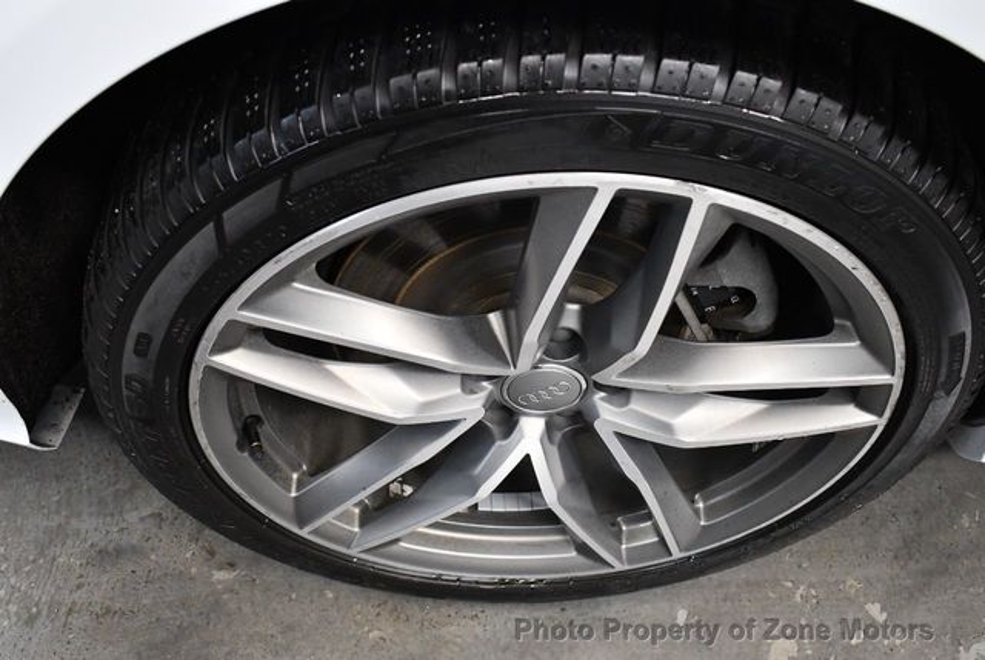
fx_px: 987
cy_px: 330
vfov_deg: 37.0
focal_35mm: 36
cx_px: 492
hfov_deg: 53.1
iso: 2200
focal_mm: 18
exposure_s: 1/125
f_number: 3.5
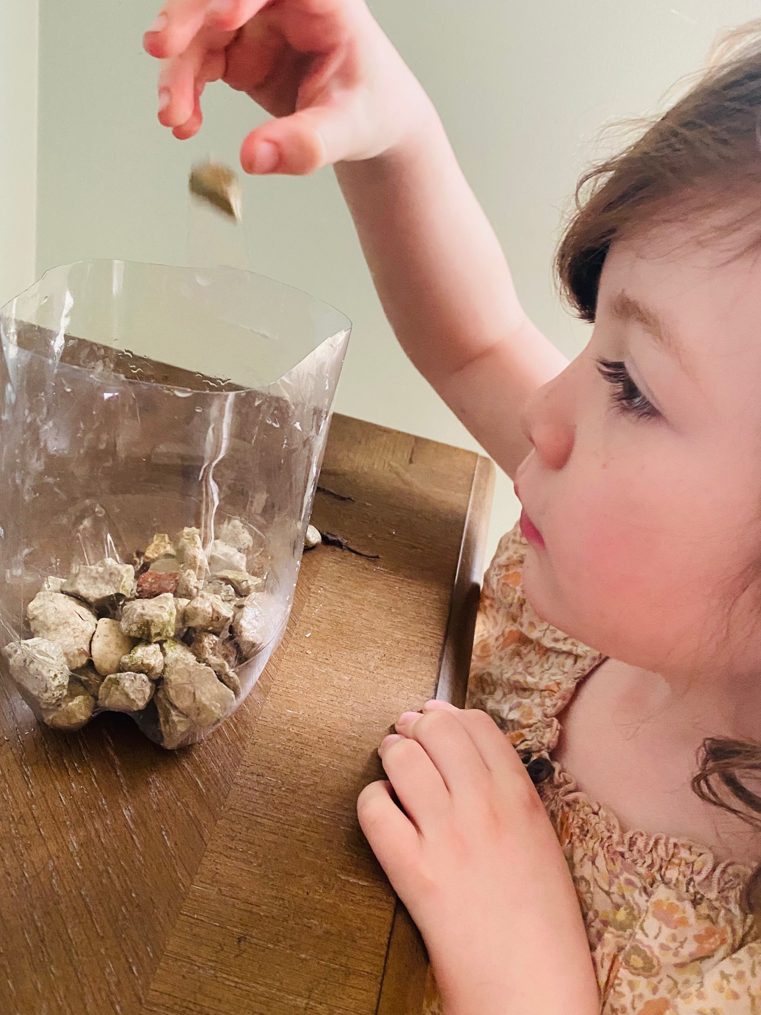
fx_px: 879
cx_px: 342
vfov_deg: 60.0
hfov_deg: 46.7
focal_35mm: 30
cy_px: 507
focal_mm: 4.25
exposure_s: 1/40
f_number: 1.8
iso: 500
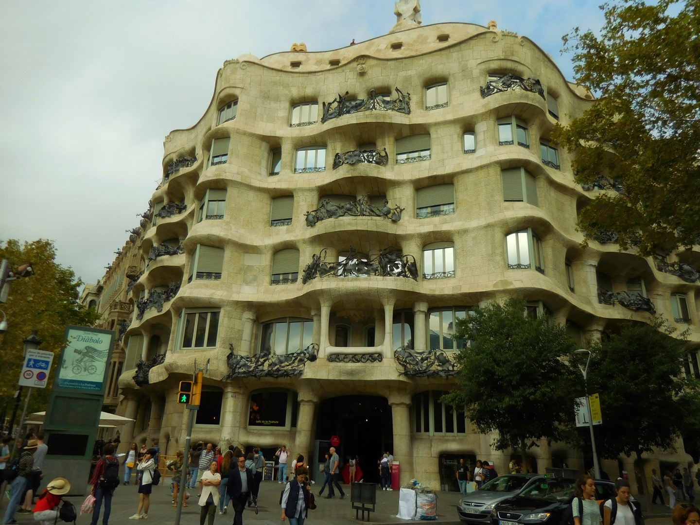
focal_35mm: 25
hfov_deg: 69.4
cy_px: 262
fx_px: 506
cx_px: 350
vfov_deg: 54.9
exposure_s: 1/1600
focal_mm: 4.5
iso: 125
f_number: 3.3
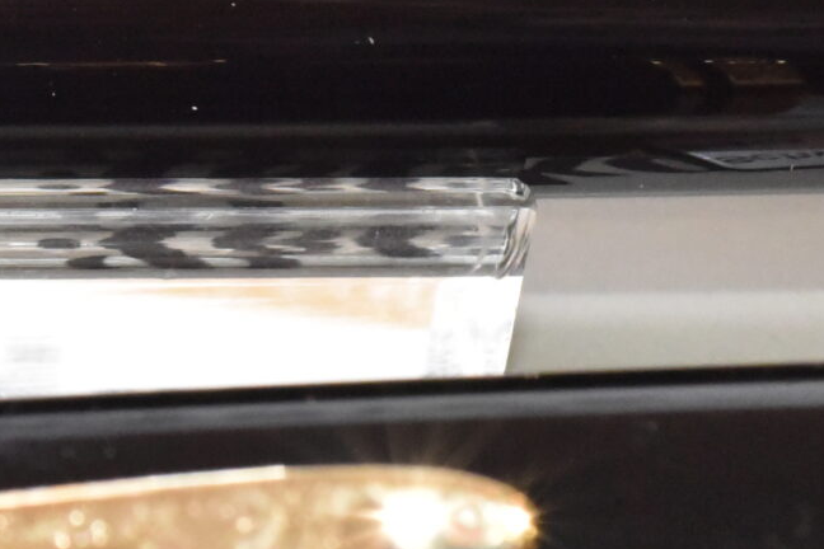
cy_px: -107
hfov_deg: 8.4
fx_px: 5424
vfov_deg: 5.8
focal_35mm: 237
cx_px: -676
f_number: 18
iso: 11400
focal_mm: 60
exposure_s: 1/50
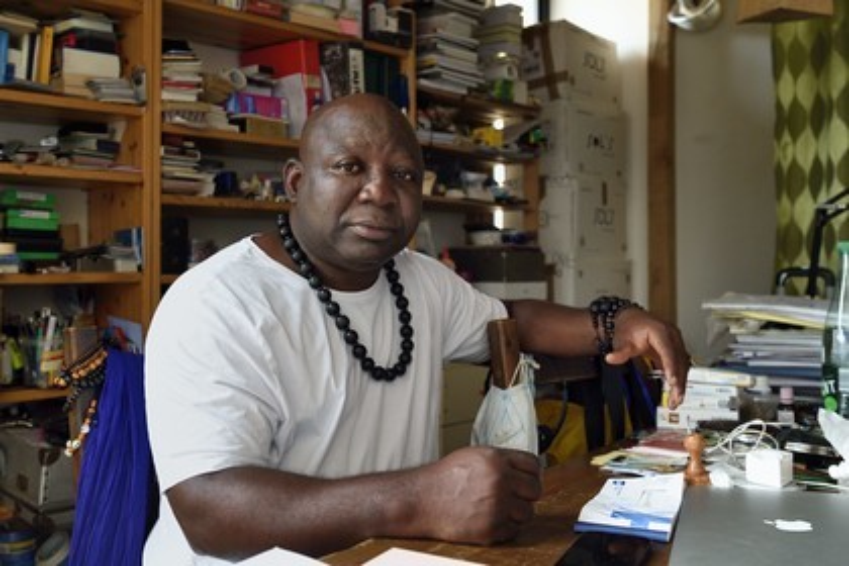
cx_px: 424
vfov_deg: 41.1
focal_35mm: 32
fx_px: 755
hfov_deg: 58.7
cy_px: 283
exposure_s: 1/30
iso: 800
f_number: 4.5
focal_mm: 32
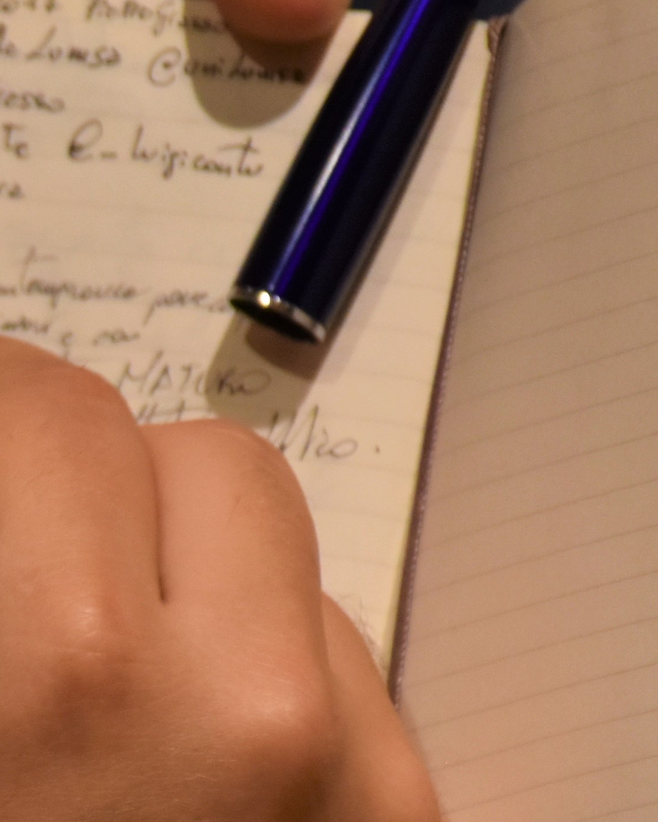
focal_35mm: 837
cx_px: -466
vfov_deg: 2.3
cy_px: 460
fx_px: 20379
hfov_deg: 1.8
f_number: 5.6
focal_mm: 140
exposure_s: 1/20
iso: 640
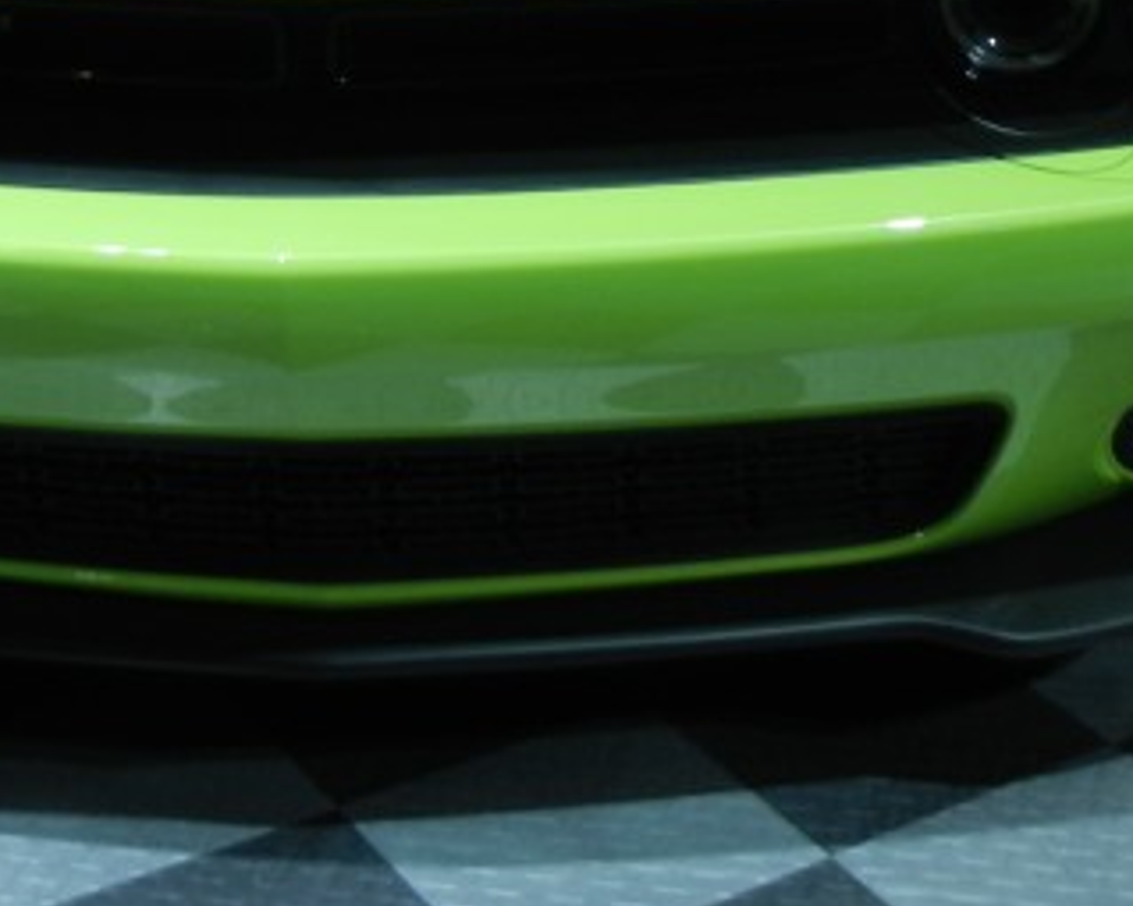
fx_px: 3151
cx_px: 867
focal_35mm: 94
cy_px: -306
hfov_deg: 20.2
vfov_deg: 15.5
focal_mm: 5.4
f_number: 3.5
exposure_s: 1/94.5
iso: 160
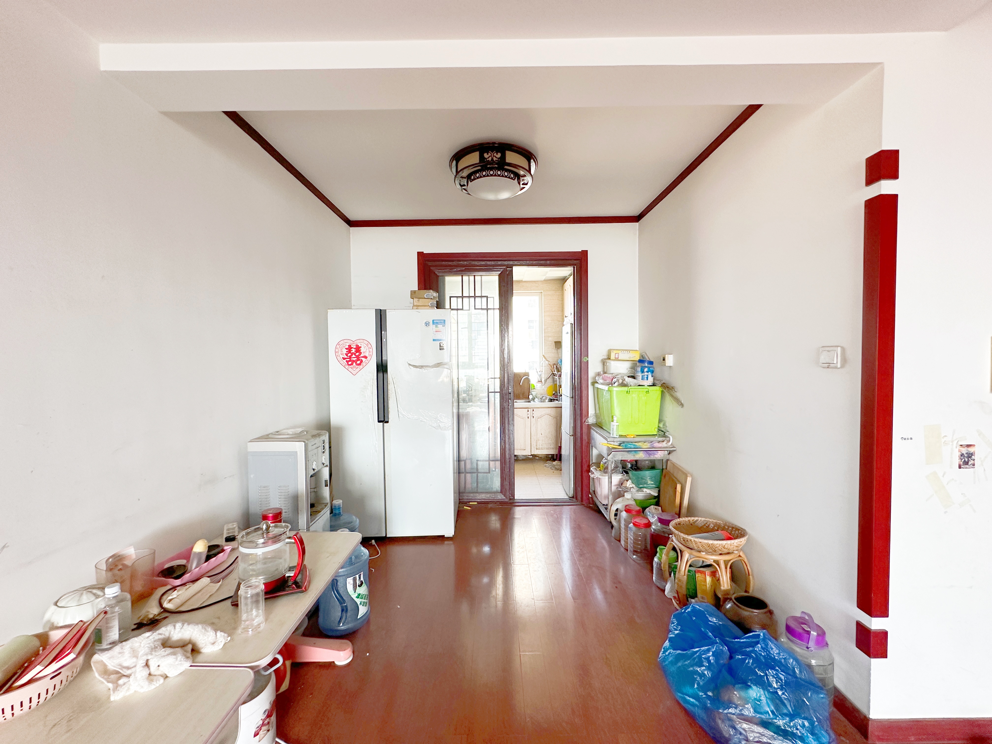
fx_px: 401
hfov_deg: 102.1
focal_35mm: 14
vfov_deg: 85.7
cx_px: 496
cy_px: 372
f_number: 2.2
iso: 160
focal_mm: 2.22
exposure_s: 1/99
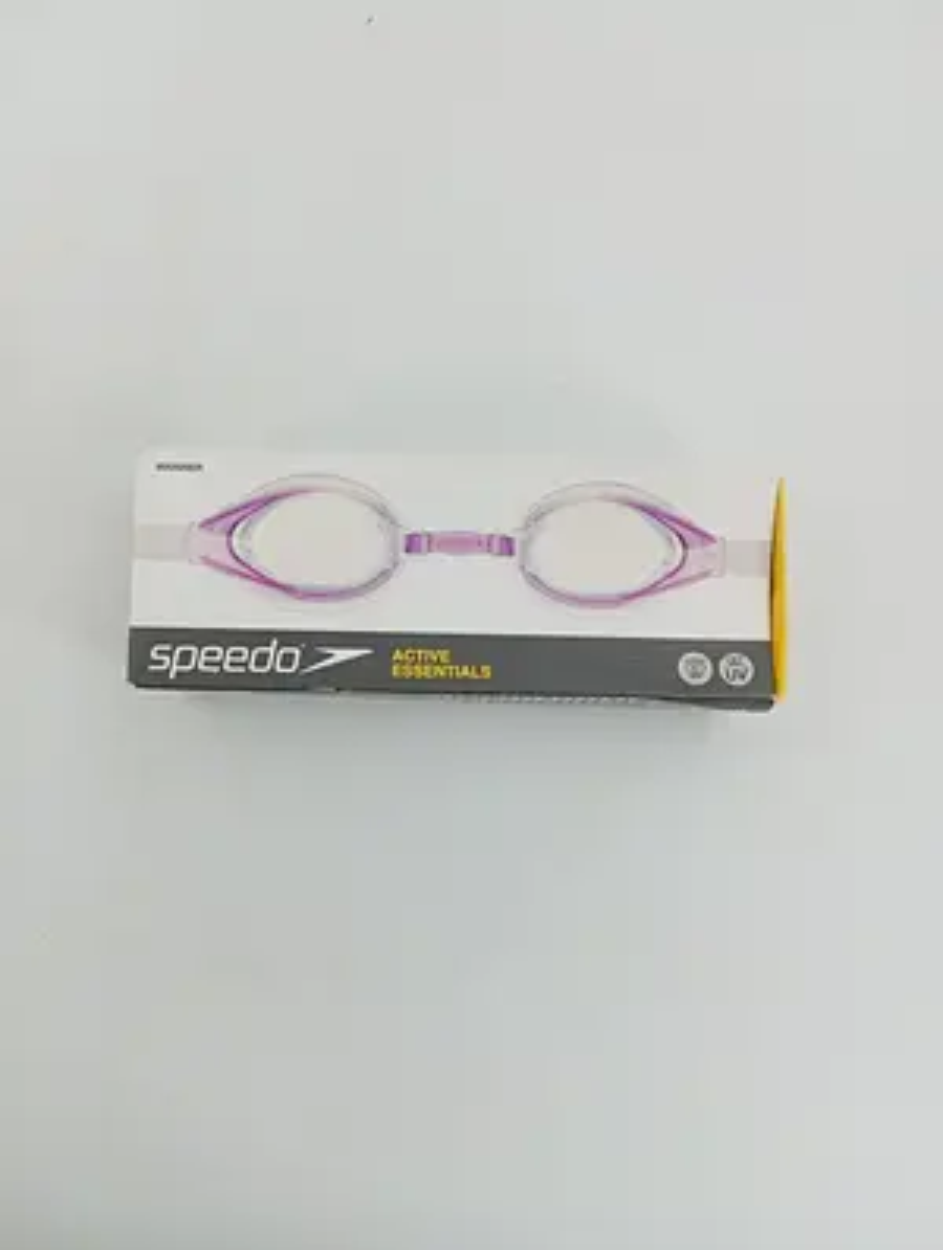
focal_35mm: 28
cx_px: 472
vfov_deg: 63.4
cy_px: 625
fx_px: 1014
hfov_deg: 49.9
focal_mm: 4.22
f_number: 1.8
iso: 80
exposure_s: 1/100
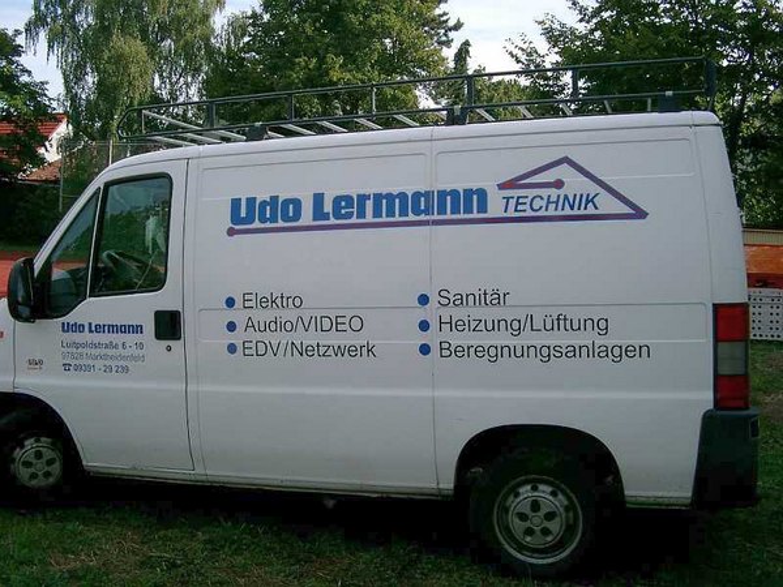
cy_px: 294
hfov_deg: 50.1
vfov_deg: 38.7
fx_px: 837
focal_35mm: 37
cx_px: 392
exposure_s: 1/500
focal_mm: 7.6
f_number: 5
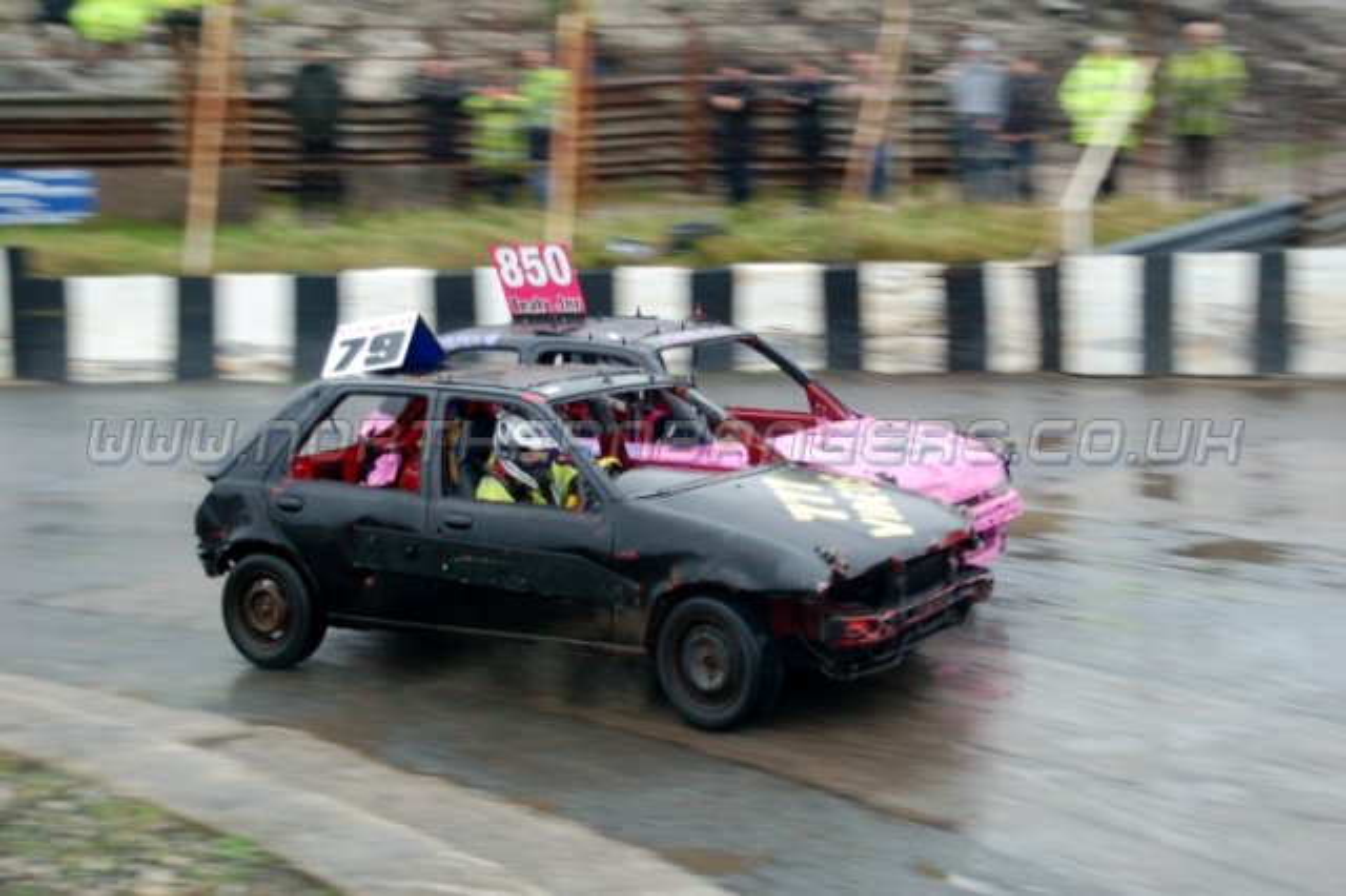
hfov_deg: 33.4
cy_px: 448
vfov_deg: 22.6
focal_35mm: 60
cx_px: 673
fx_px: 2242
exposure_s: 1/80
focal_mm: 40
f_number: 4.8
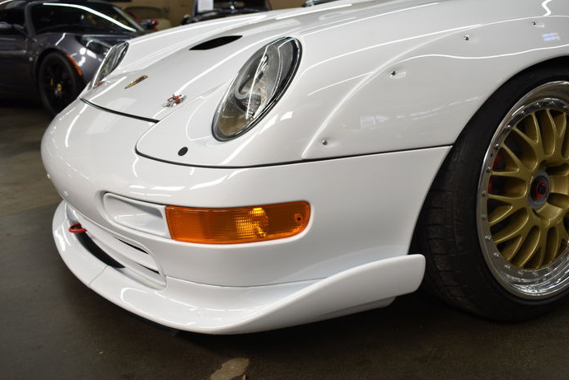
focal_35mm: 40
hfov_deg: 48.4
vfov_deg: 33.4
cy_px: 185
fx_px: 632
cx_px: 301
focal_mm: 24
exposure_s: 1/40
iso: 140
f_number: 3.8
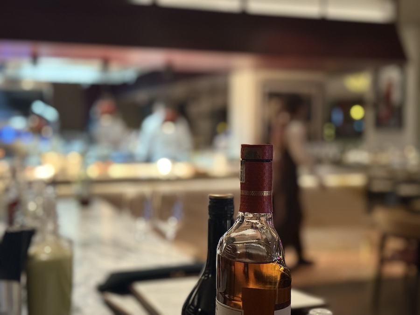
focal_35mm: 48
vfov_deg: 30.3
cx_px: 210
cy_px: 158
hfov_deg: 39.7
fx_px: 582
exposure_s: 1/39
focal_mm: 6.76
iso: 400
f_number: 1.78
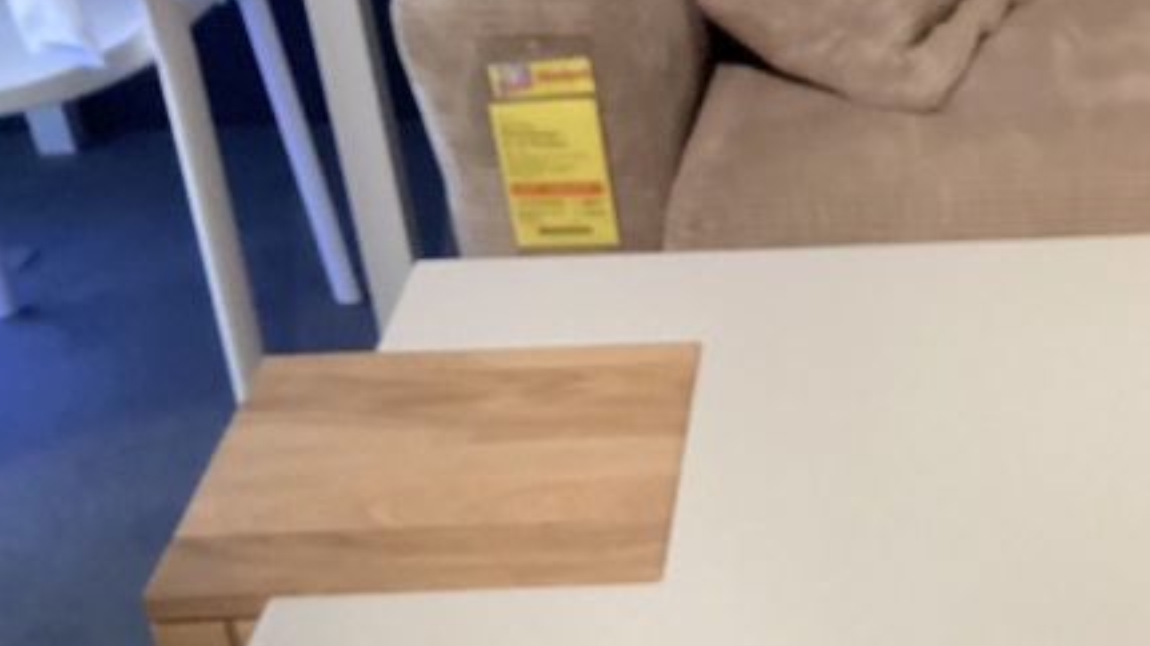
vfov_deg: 17.9
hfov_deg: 31.5
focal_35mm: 64
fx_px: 1951
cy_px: 758
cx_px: 1001
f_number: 2.4
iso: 160
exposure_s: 1/50
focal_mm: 3.3
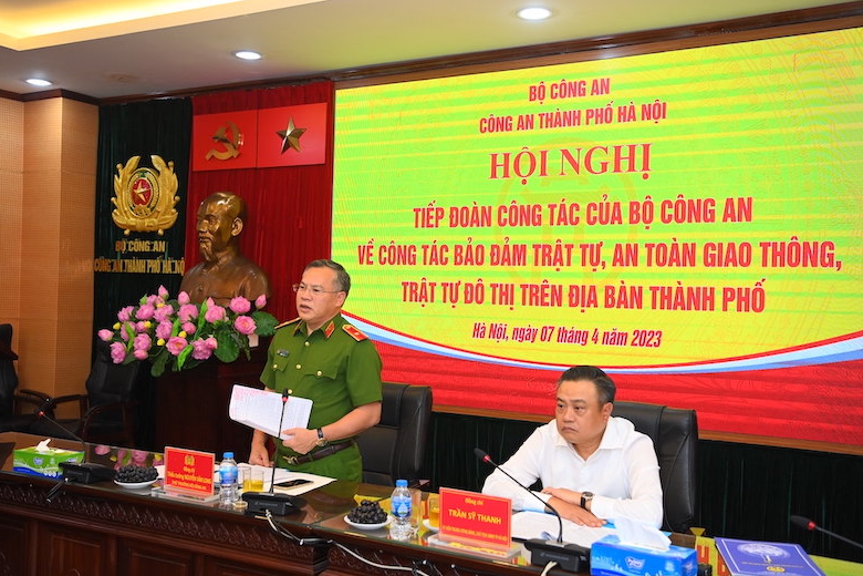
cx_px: 429
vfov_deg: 34.2
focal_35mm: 39
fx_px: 935
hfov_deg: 49.6
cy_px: 295
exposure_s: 1/250
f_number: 3.5
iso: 1250
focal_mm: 38
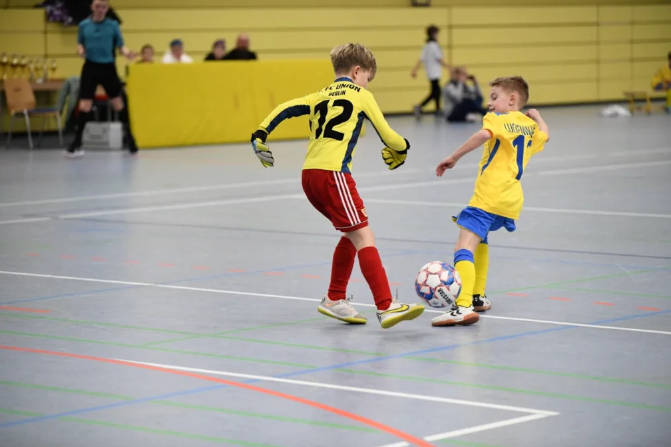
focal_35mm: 127
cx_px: 339
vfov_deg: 10.8
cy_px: 224
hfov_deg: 16.1
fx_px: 2366
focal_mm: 125
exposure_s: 1/1250
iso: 8000
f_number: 2.8
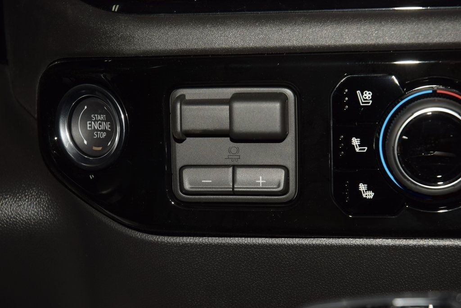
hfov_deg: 19.5
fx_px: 1345
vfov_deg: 13.0
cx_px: 230
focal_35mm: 105
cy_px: 154
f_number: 8
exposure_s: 1/125
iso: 100
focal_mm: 70
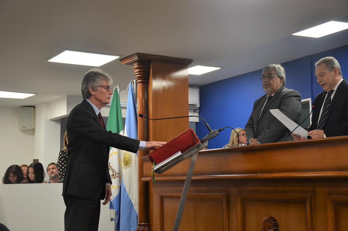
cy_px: 116
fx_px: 579
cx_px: 174
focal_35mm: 60
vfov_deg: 22.5
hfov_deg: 33.5
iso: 500
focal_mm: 40
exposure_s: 1/60
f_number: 4.5
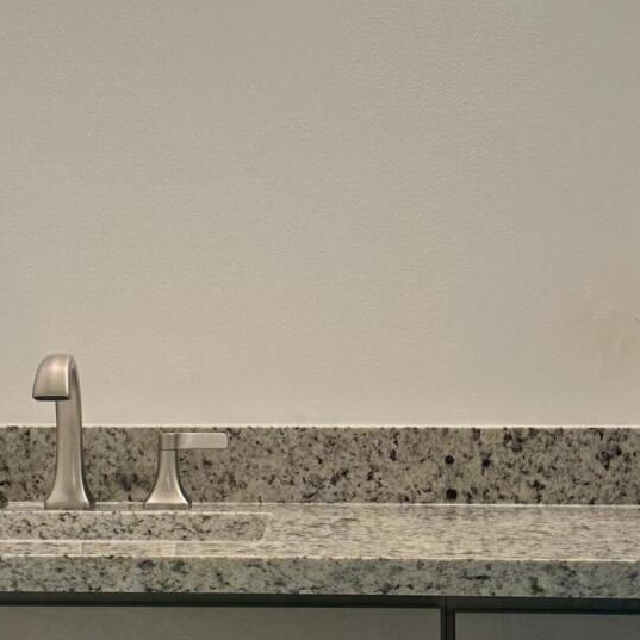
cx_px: 206
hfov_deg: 21.8
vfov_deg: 21.9
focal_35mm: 79
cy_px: 414
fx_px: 1652
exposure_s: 1/145
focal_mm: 6.86
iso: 64
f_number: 1.78
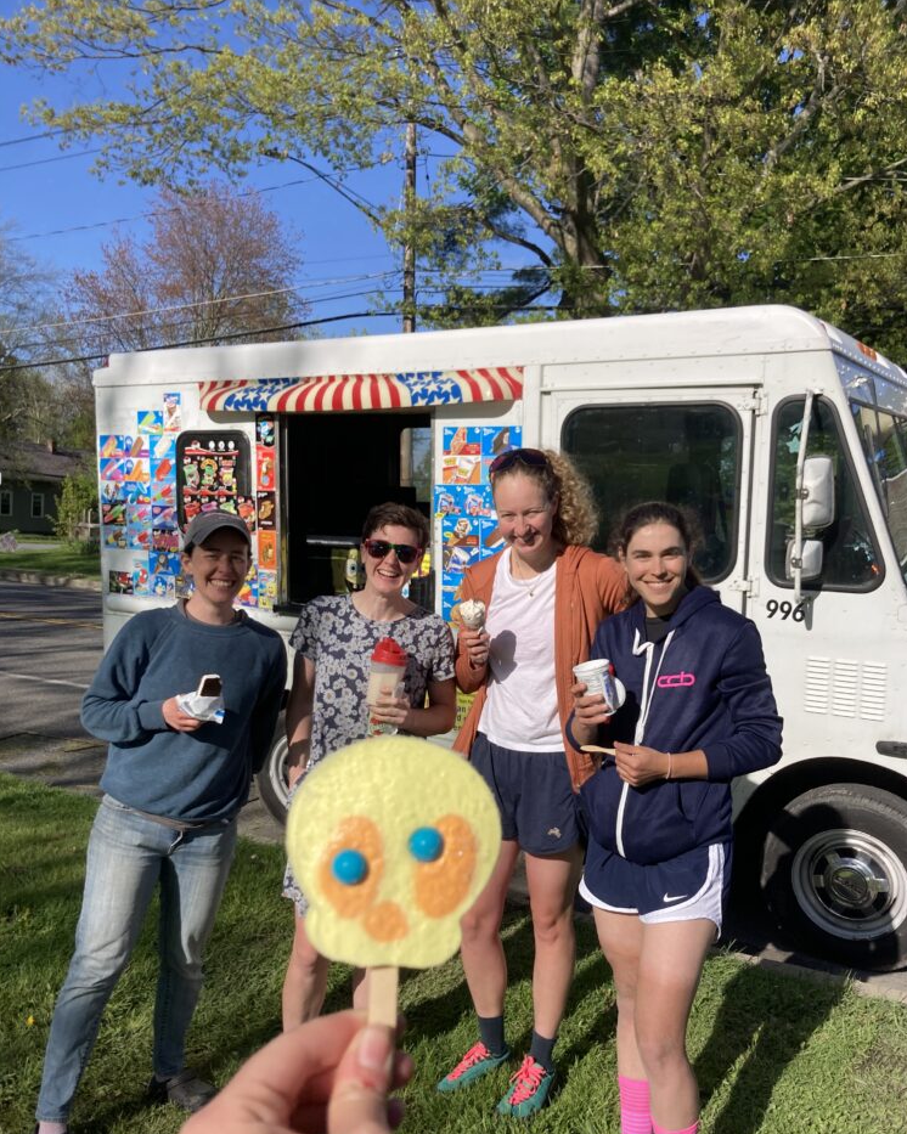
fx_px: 1007
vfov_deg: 58.7
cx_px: 463
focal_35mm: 30
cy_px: 620
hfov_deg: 48.5
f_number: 1.8
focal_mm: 3.99
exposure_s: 1/2703
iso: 20
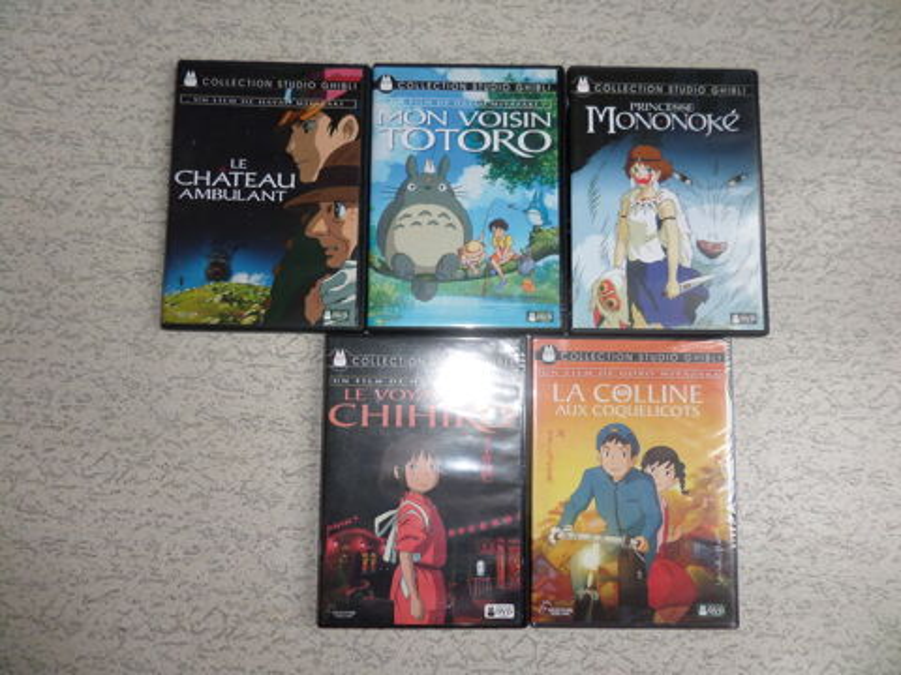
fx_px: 625
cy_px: 338
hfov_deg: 71.6
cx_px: 450
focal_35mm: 24
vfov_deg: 56.8
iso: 100
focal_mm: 4.3
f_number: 3.1
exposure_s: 1/20
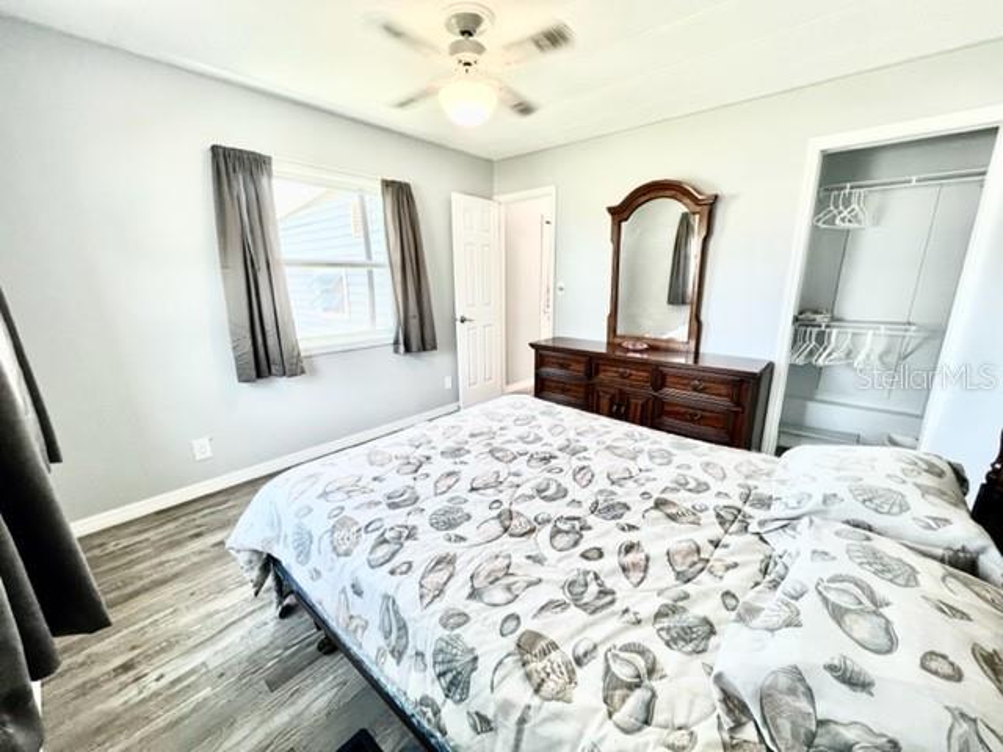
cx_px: 502
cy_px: 376
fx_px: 377
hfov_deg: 106.2
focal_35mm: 13
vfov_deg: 89.9
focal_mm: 1.57
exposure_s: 1/120
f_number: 1.8
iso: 125
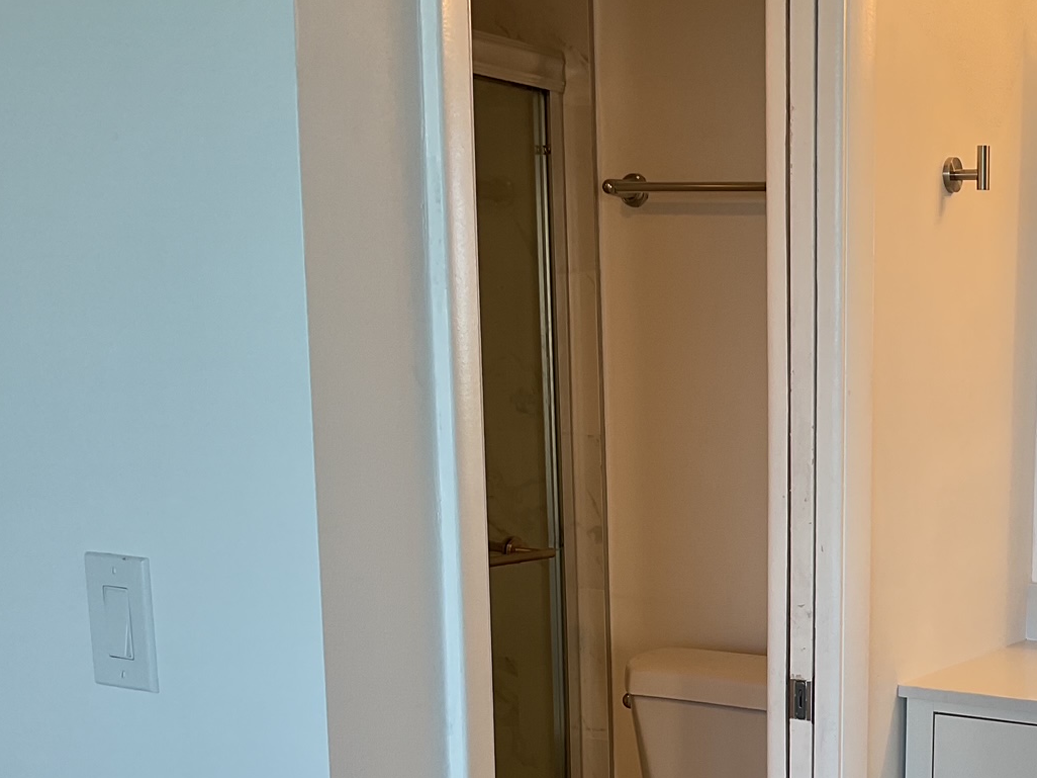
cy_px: 674
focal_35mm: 57
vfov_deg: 25.0
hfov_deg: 31.5
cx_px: 1007
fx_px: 1707
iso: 20
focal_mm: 3
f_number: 1.8
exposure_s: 1/120
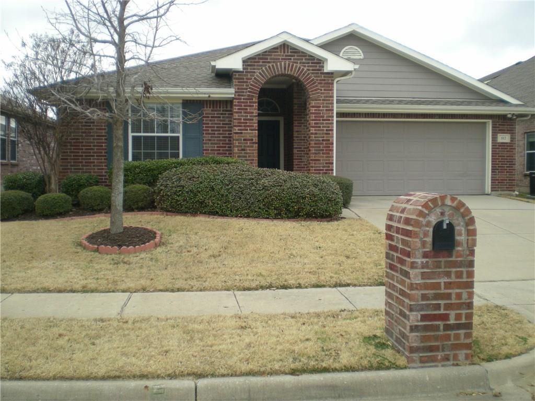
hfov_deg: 49.0
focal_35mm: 38
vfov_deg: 37.7
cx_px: 268
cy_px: 200
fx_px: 587
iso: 77
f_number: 3.1
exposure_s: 1/303
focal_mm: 6.3
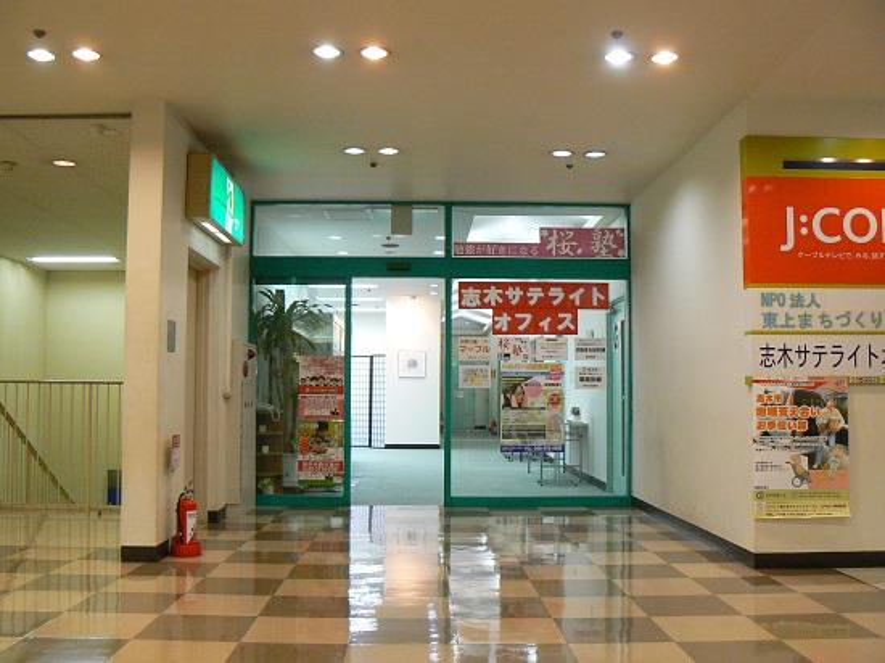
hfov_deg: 51.4
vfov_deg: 39.6
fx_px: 920
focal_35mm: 36
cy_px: 332
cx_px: 442
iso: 200
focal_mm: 6
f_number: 2.8
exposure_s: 1/20
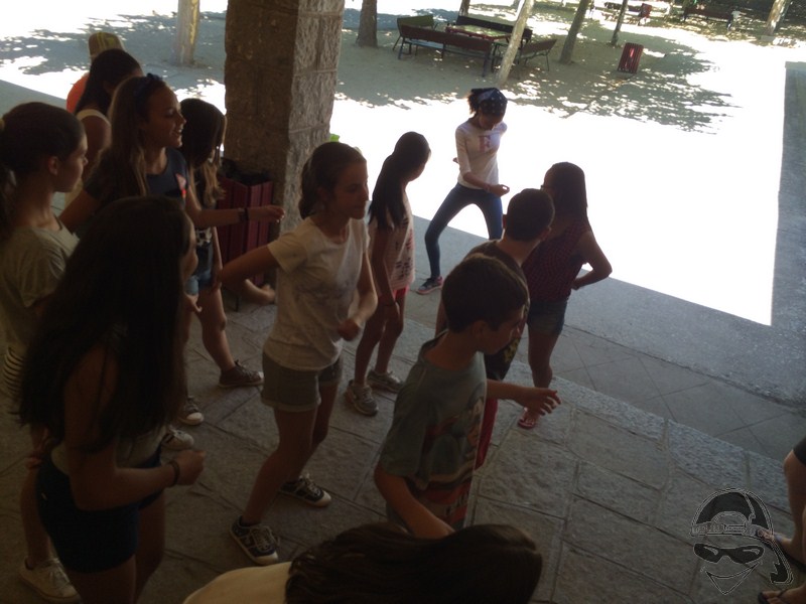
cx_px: 403
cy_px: 302
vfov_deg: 48.2
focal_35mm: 29
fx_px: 675
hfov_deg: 61.7
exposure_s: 1/144
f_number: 2.2
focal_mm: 4.15
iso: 32
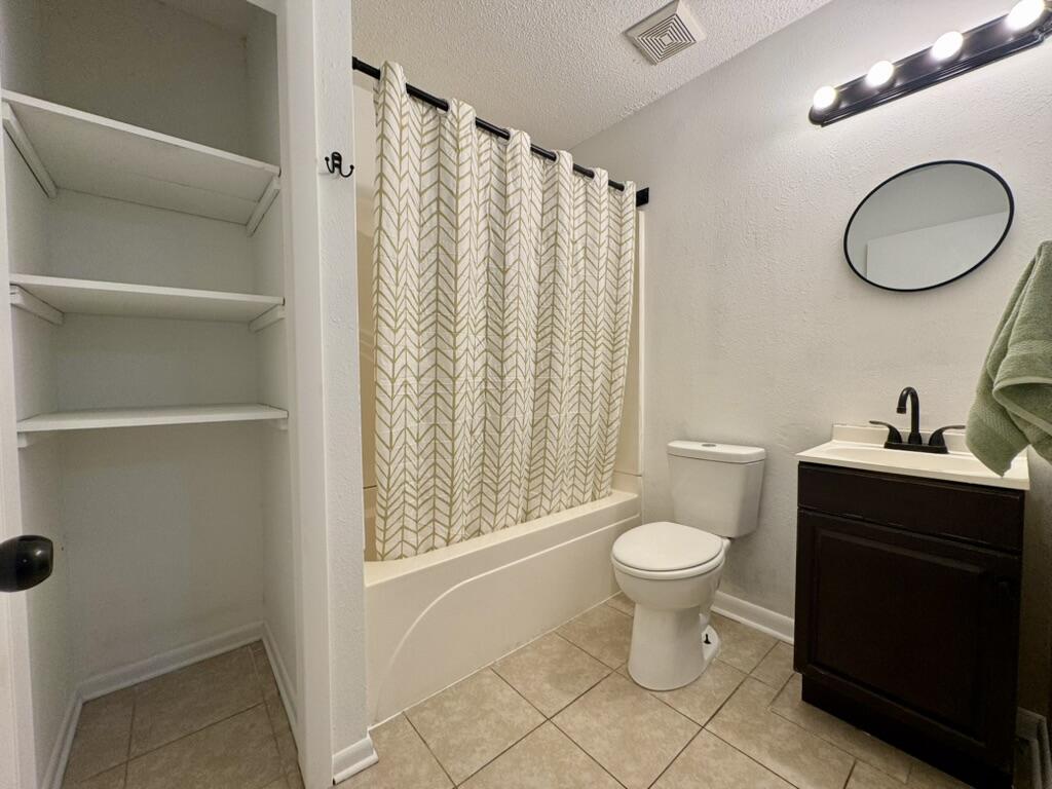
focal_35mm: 14
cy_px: 394
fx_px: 425
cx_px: 526
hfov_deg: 102.1
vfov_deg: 85.7
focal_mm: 2.22
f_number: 2.2
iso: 100
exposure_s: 1/120
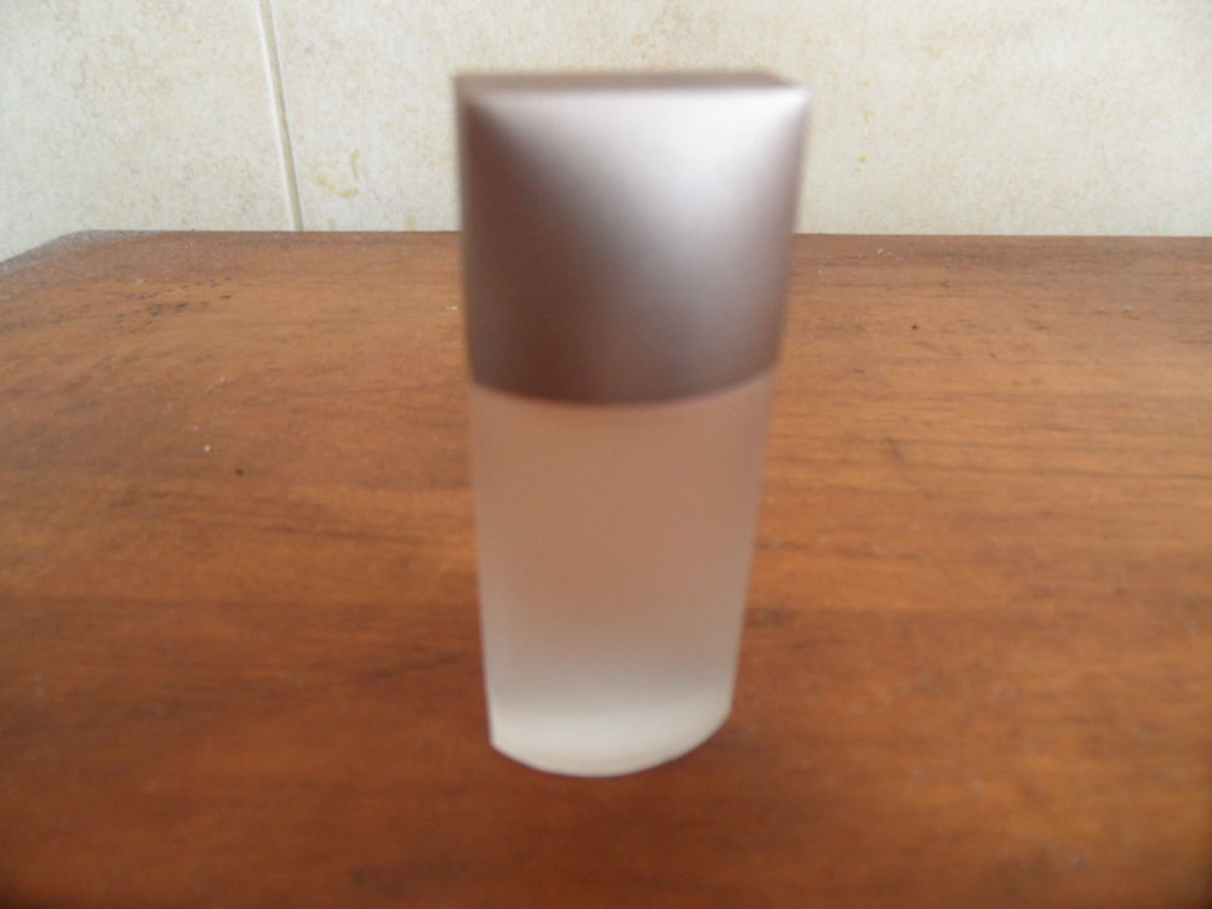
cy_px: 454
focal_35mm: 24
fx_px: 840
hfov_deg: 71.6
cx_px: 606
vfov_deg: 56.8
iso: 160
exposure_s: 1/30
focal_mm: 3.9
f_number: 3.2
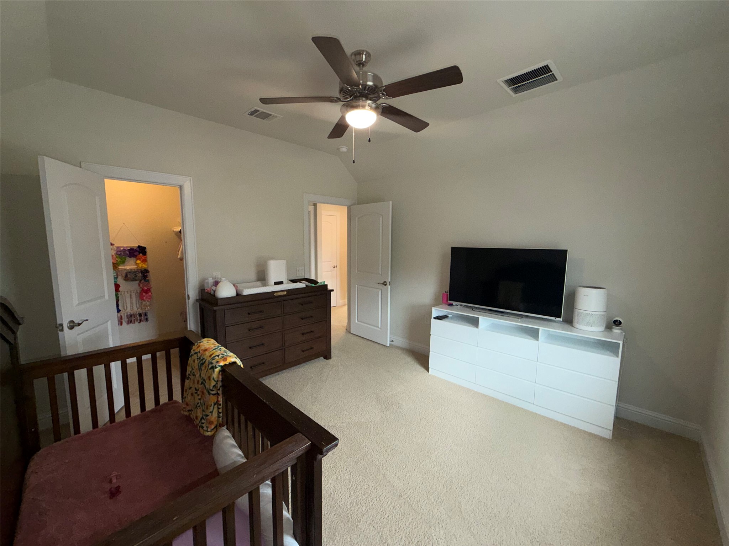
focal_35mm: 14
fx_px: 295
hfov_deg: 102.1
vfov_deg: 85.7
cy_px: 273
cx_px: 364
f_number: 2.2
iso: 64
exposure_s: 1/60
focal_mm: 2.22
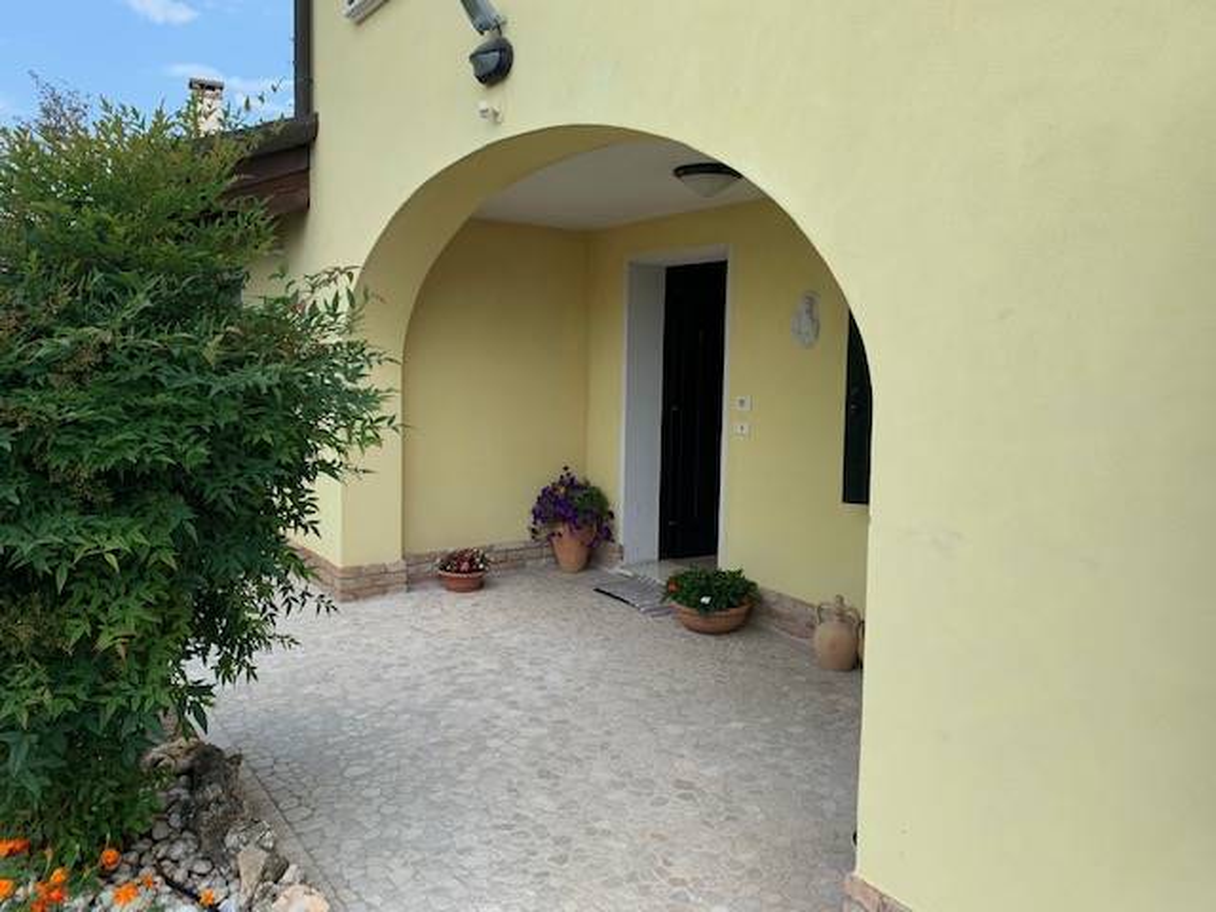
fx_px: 913
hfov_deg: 67.3
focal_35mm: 26
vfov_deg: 53.1
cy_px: 456
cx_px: 608
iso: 25
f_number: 1.8
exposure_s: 1/678
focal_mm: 4.25
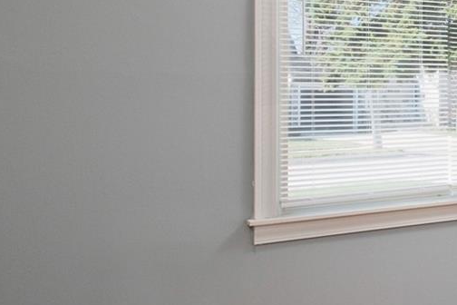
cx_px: 664
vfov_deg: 22.2
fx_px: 774
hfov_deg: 25.7
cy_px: 109
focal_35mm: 61
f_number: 7.1
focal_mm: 10
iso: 500
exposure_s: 1/125
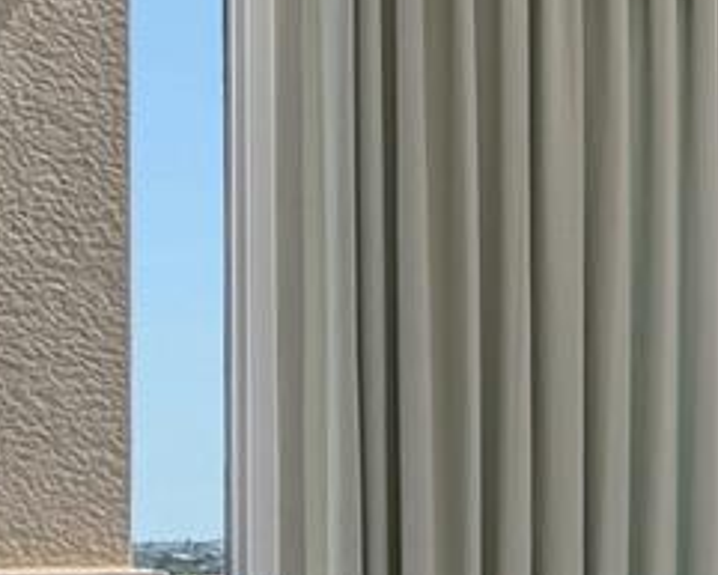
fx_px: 2381
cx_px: 1817
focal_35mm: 112
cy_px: 539
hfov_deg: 12.6
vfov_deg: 13.6
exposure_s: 1/2000
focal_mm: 12
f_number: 7.1
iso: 640
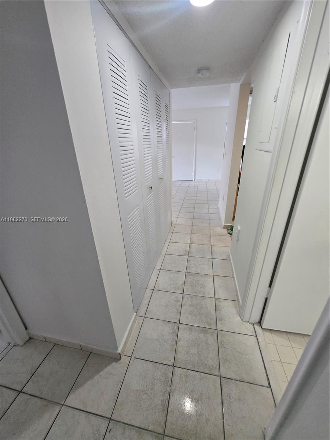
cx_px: 165
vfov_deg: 106.2
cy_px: 220
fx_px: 165
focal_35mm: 13
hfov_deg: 89.9
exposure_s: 1/60
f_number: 2.2
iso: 100
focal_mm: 1.7
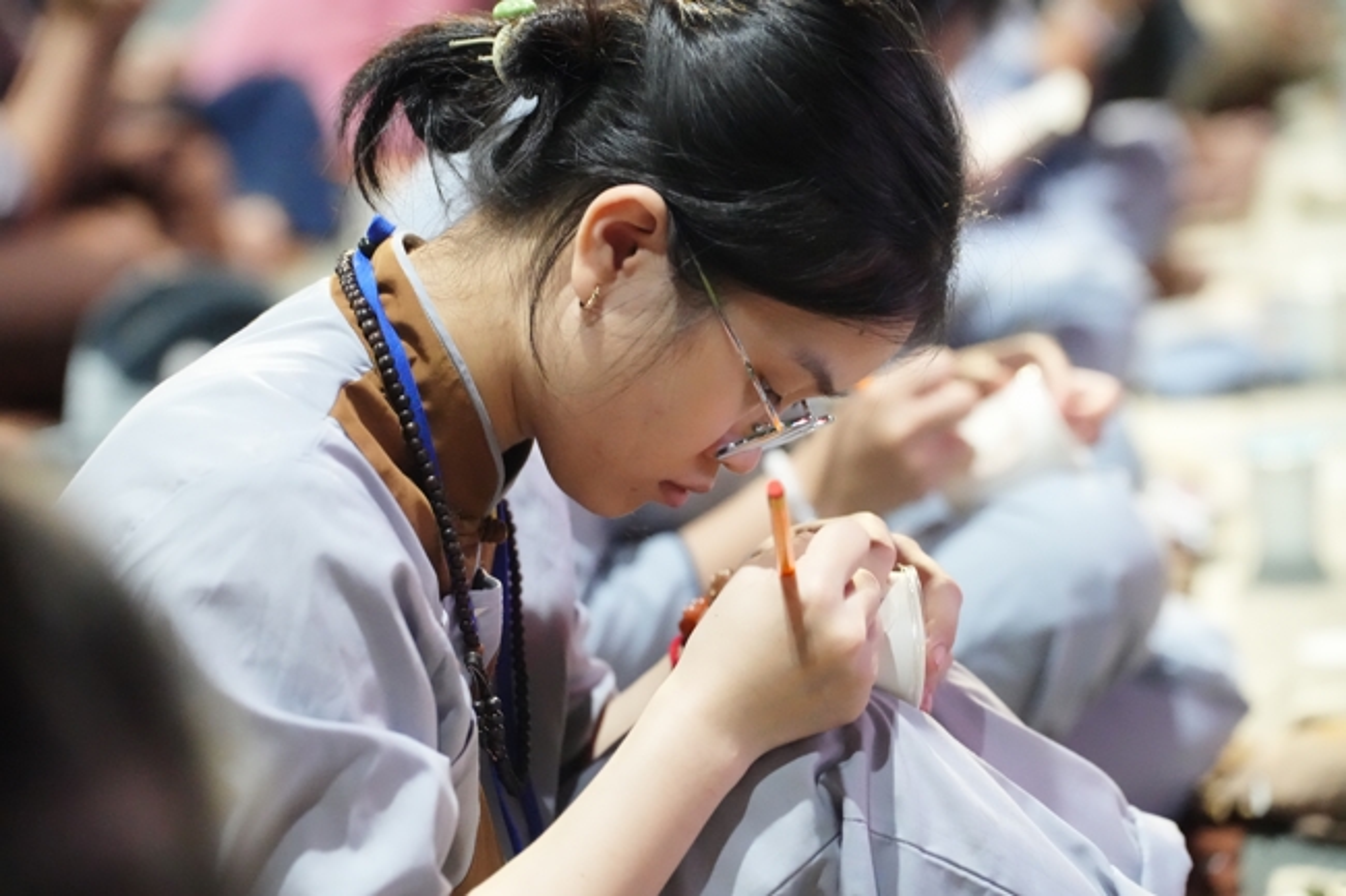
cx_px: 673
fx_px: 3962
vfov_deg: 12.9
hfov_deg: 19.3
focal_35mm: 106
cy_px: 448
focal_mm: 106
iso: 20000
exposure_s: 1/125
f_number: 3.5
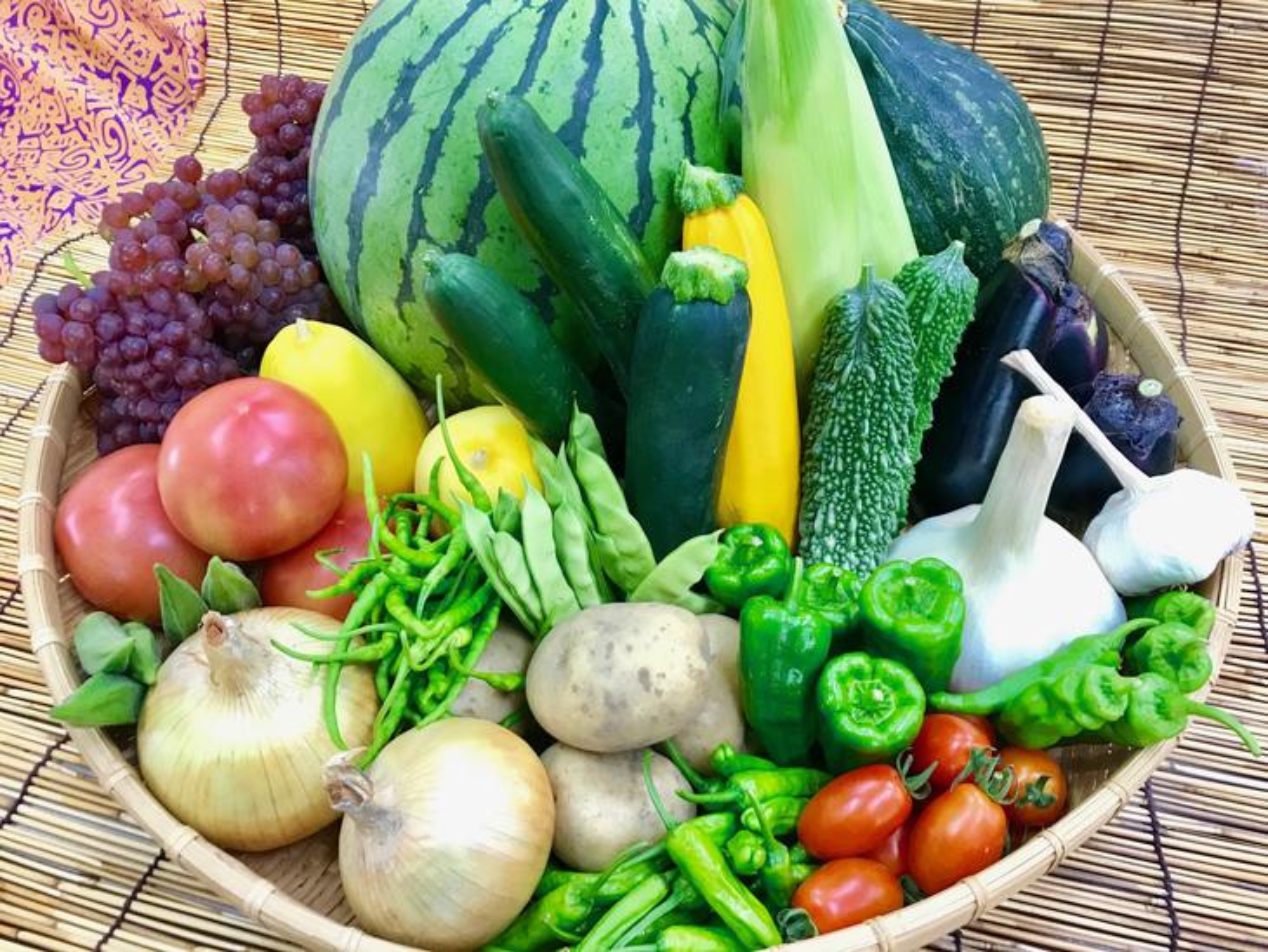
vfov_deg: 49.8
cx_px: 634
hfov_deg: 63.4
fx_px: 1026
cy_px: 476
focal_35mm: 28
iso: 40
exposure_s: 1/24
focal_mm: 3.99
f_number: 1.8
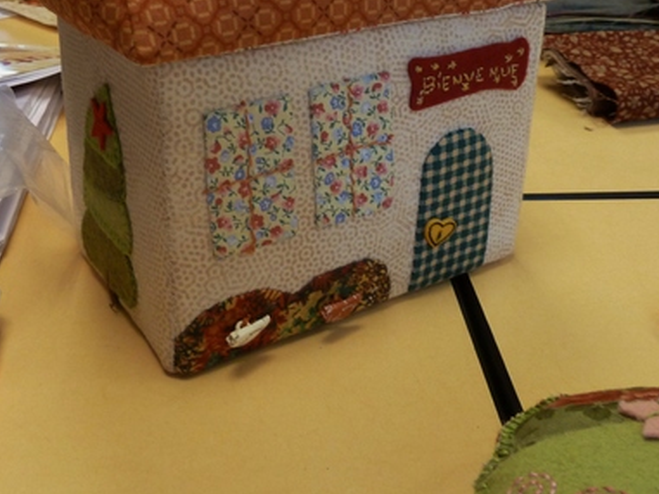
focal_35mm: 42
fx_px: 800
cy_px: 128
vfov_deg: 33.7
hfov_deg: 44.7
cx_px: 298
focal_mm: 4.1
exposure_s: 1/30
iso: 200
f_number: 3.3
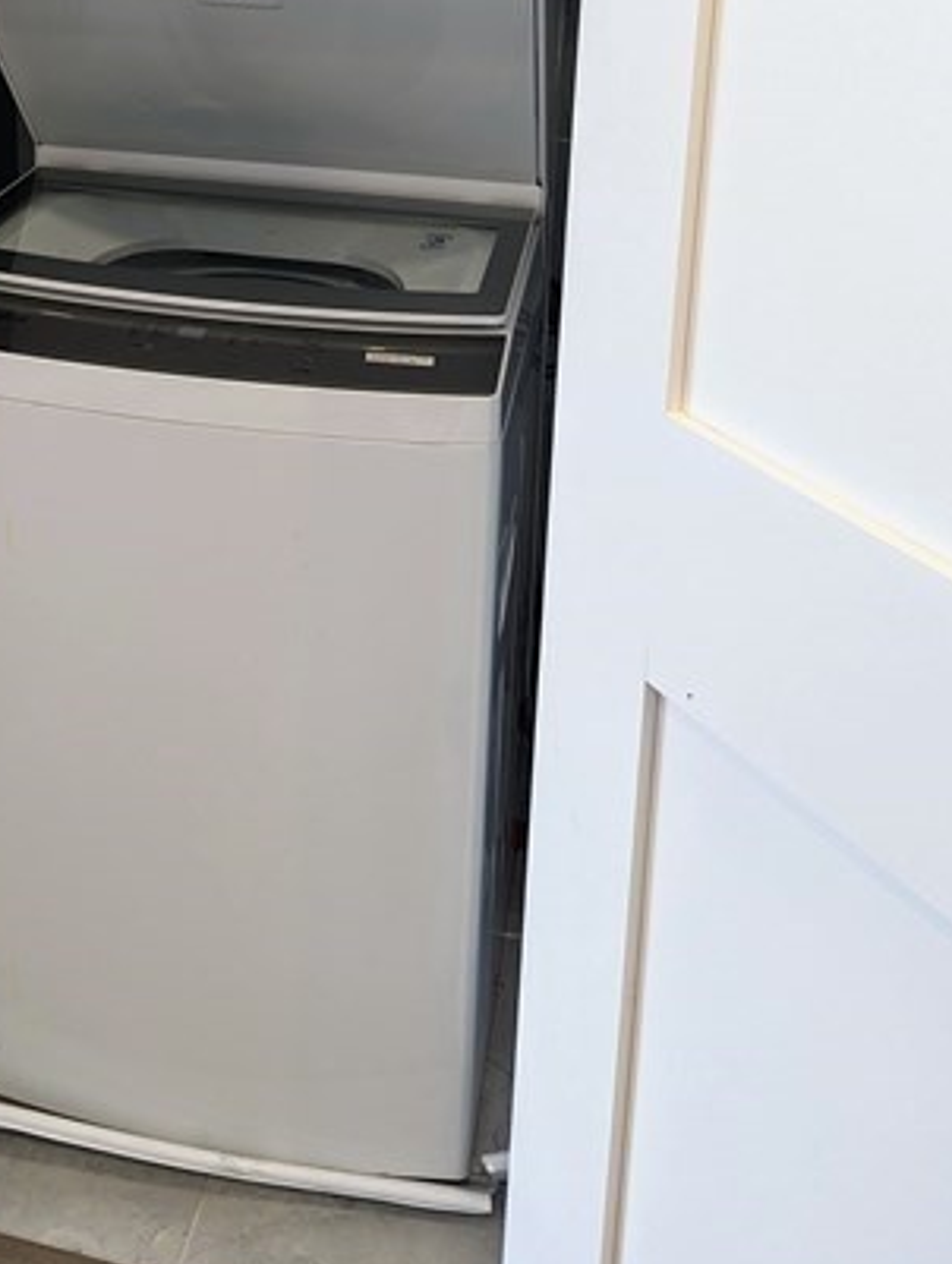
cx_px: 211
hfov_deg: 30.9
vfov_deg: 38.0
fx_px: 1682
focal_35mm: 46
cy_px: 91
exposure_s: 1/30
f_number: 1.85
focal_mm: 6.81
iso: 53
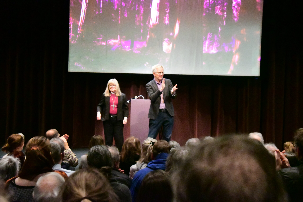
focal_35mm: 52
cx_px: 152
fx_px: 442
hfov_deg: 37.8
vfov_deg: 25.8
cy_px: 101
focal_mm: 35
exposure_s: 1/250
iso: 40000
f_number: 4
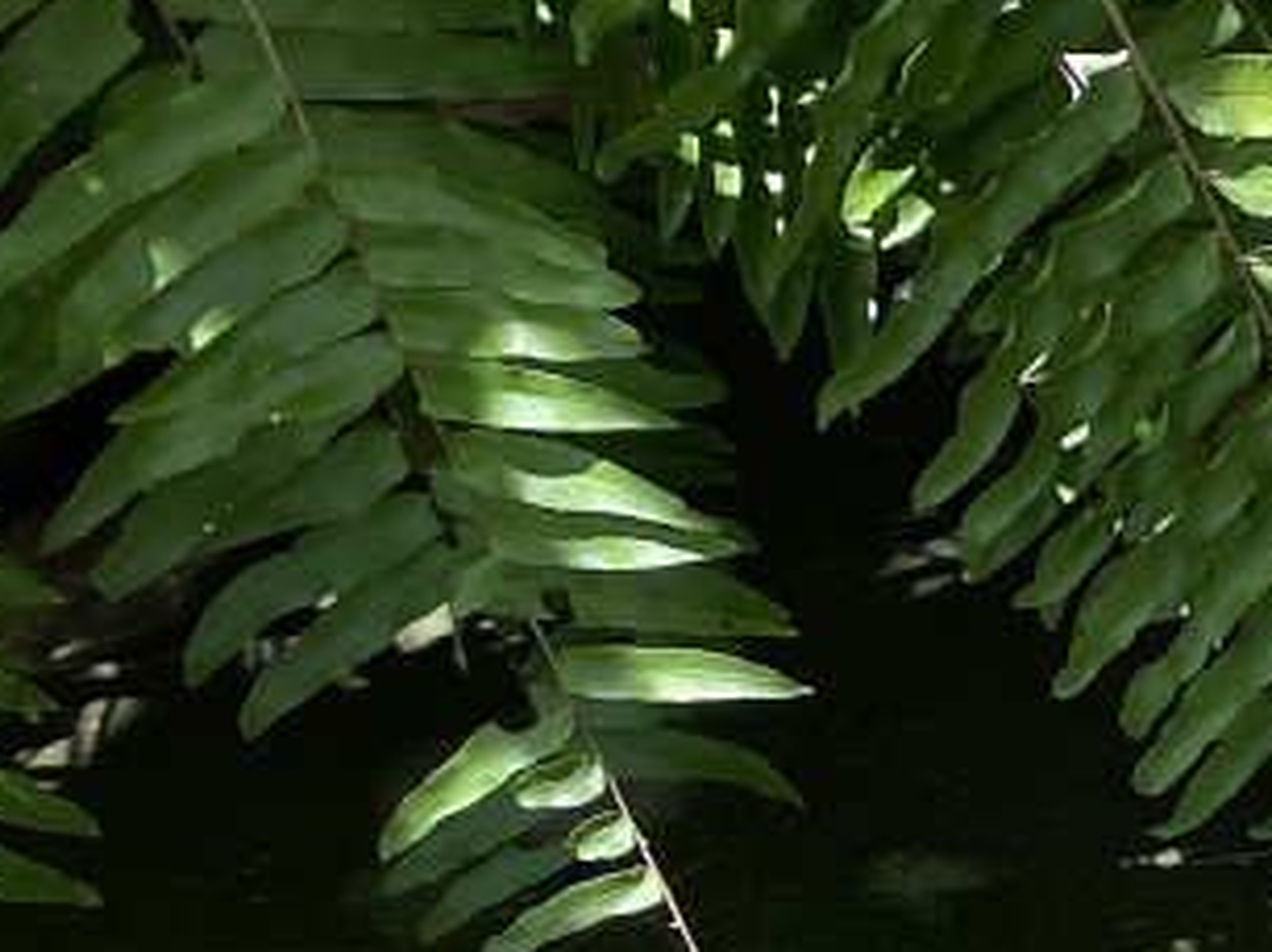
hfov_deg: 11.4
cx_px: 3296
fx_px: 4994
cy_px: 1467
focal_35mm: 136
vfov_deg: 10.5
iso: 32
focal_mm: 4.25
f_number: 1.8
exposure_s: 1/437
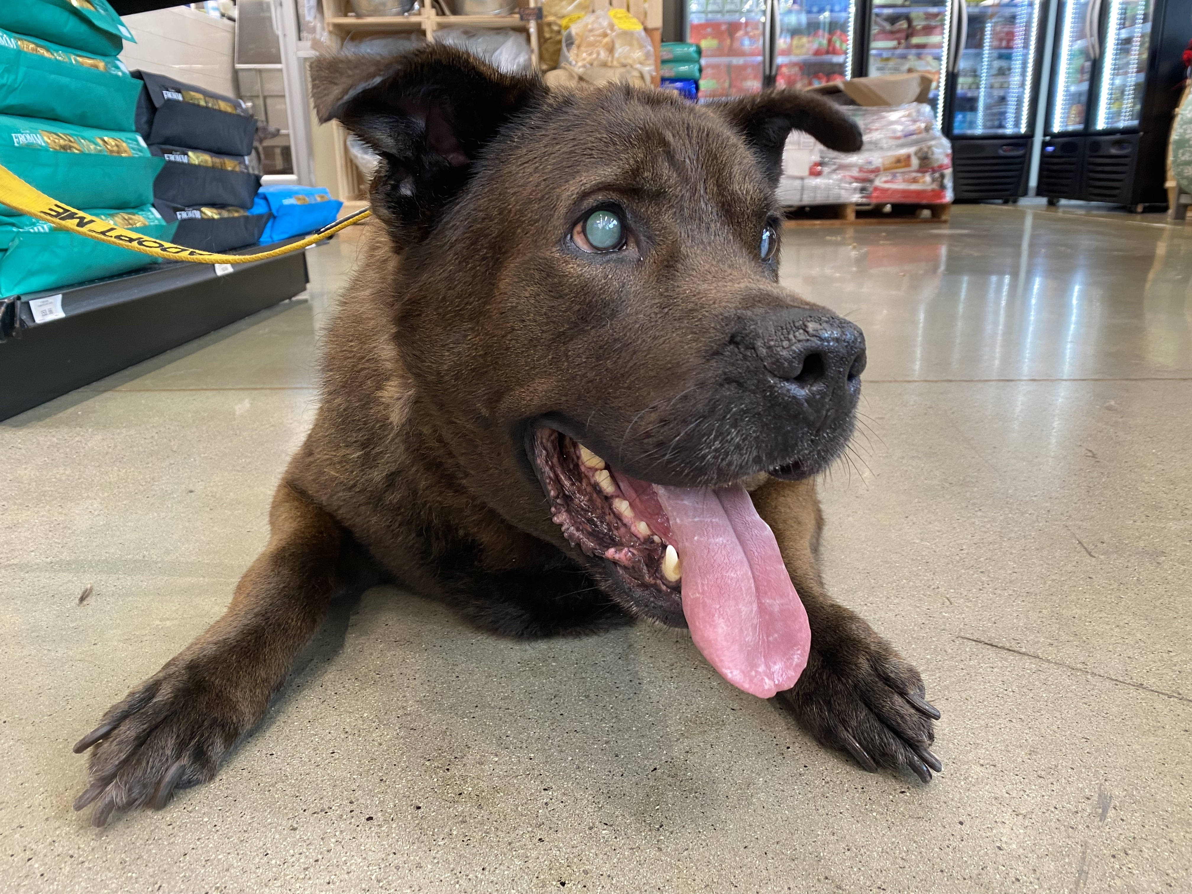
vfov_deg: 53.1
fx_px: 895
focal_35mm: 26
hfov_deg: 67.3
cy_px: 447
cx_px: 596
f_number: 1.8
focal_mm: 4.25
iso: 125
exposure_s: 1/60
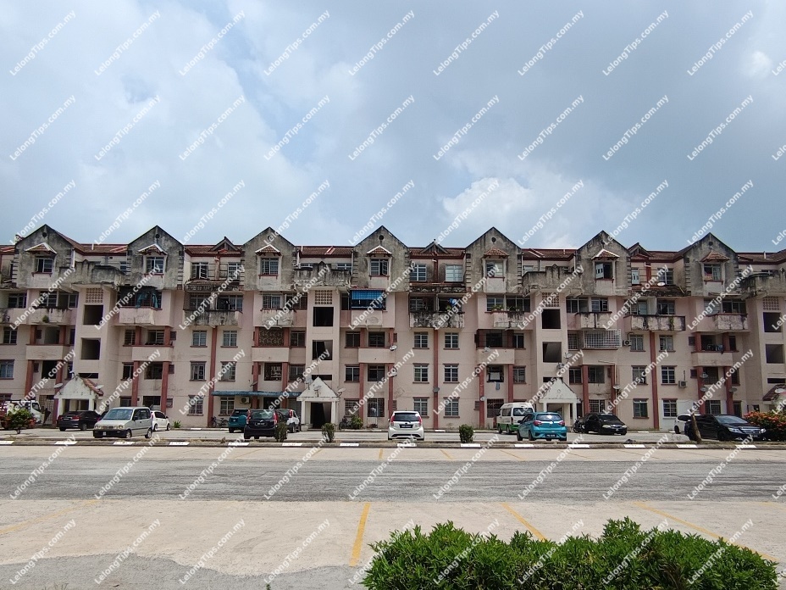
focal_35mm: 16
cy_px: 295
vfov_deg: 78.1
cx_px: 393
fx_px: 363
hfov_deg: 94.5
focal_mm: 1.65
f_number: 2.2
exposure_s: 1/1531
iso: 50
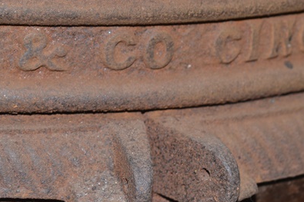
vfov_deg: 9.0
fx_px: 1283
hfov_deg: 13.3
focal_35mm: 152
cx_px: -12
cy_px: 46
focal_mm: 40
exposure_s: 1/60
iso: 100
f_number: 8
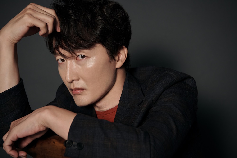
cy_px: 79
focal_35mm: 62
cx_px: 118
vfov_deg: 21.9
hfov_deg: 32.4
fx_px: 408
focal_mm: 62
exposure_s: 1/100
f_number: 5
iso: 1250
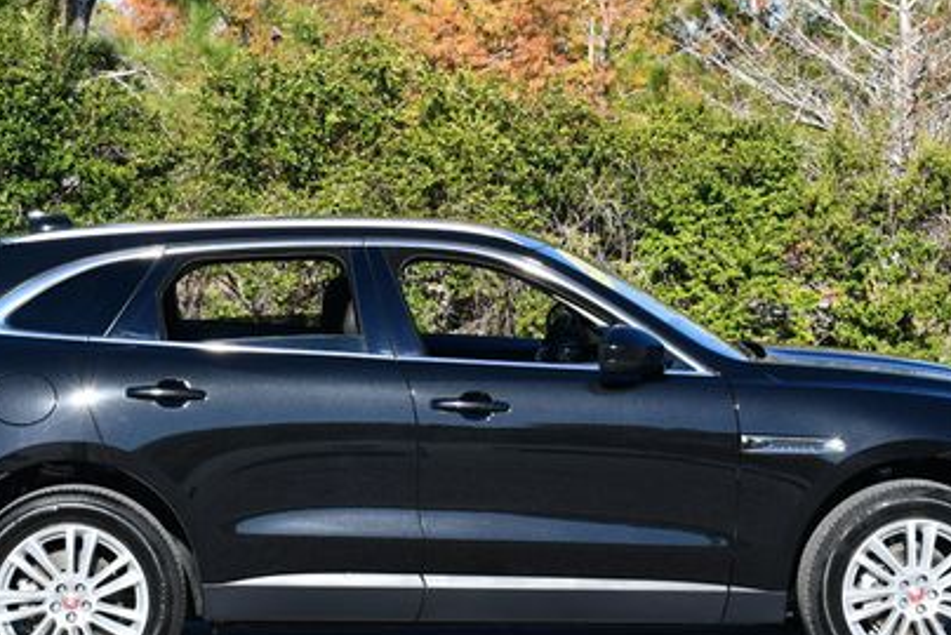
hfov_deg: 18.4
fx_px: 2934
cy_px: 294
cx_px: 438
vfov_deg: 12.4
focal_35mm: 111
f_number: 8
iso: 125
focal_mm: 35
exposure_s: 1/250
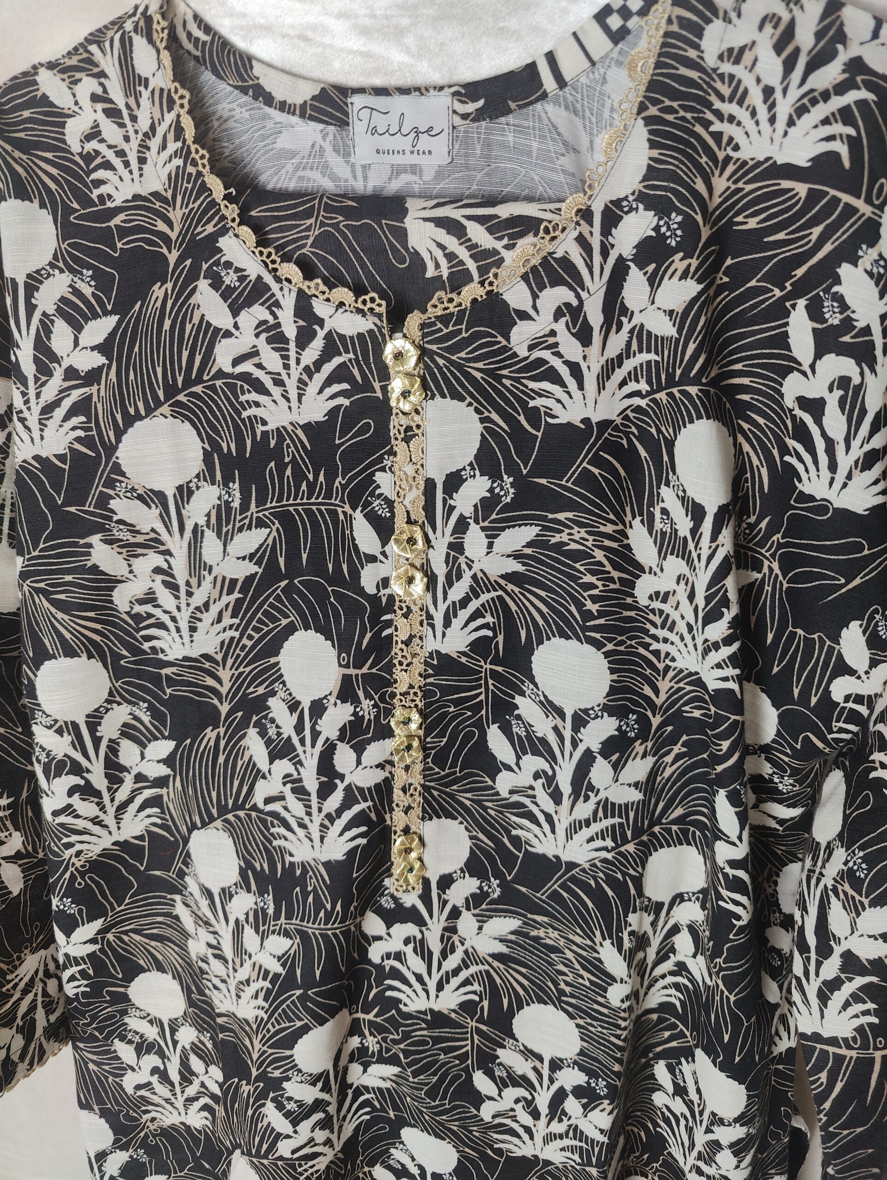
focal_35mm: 23
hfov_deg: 59.0
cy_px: 590
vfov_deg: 73.9
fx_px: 784
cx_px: 444
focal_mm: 6.06
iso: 200
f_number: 1.8
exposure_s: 1/50
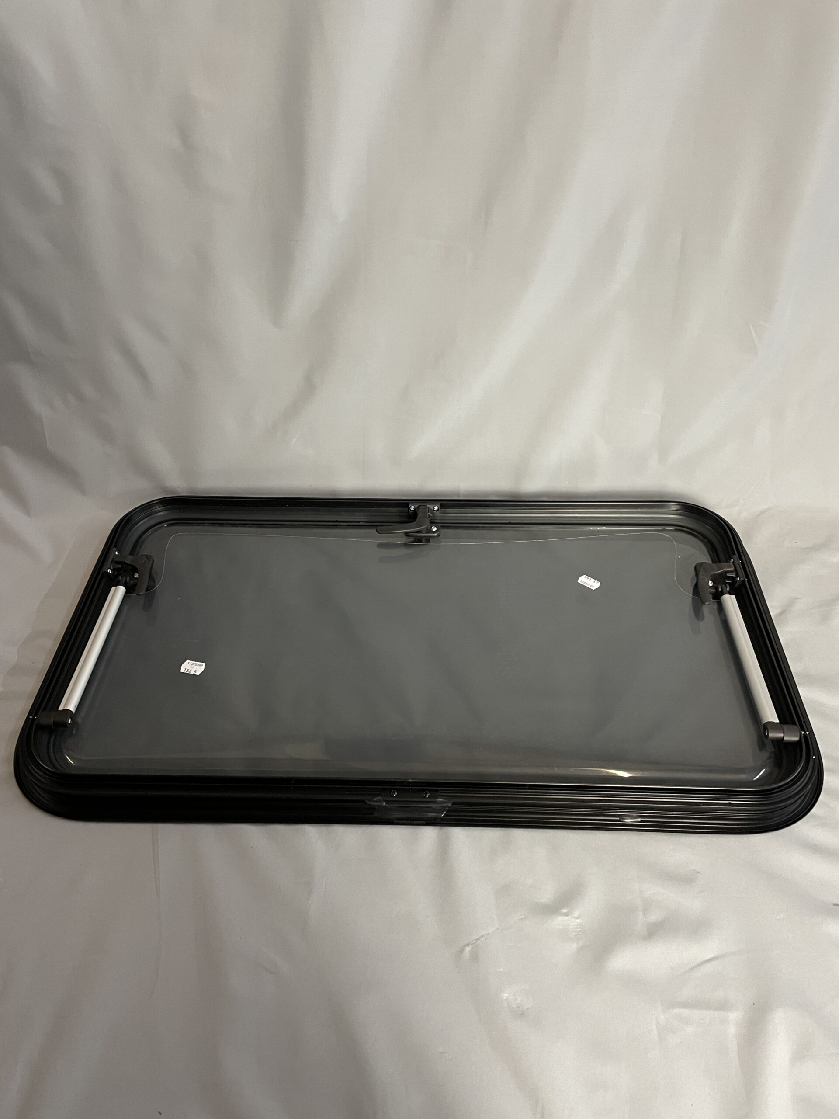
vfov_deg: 67.3
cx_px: 420
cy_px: 560
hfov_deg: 53.1
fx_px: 840
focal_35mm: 26
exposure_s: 1/50
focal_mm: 4.2
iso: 250
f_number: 1.6
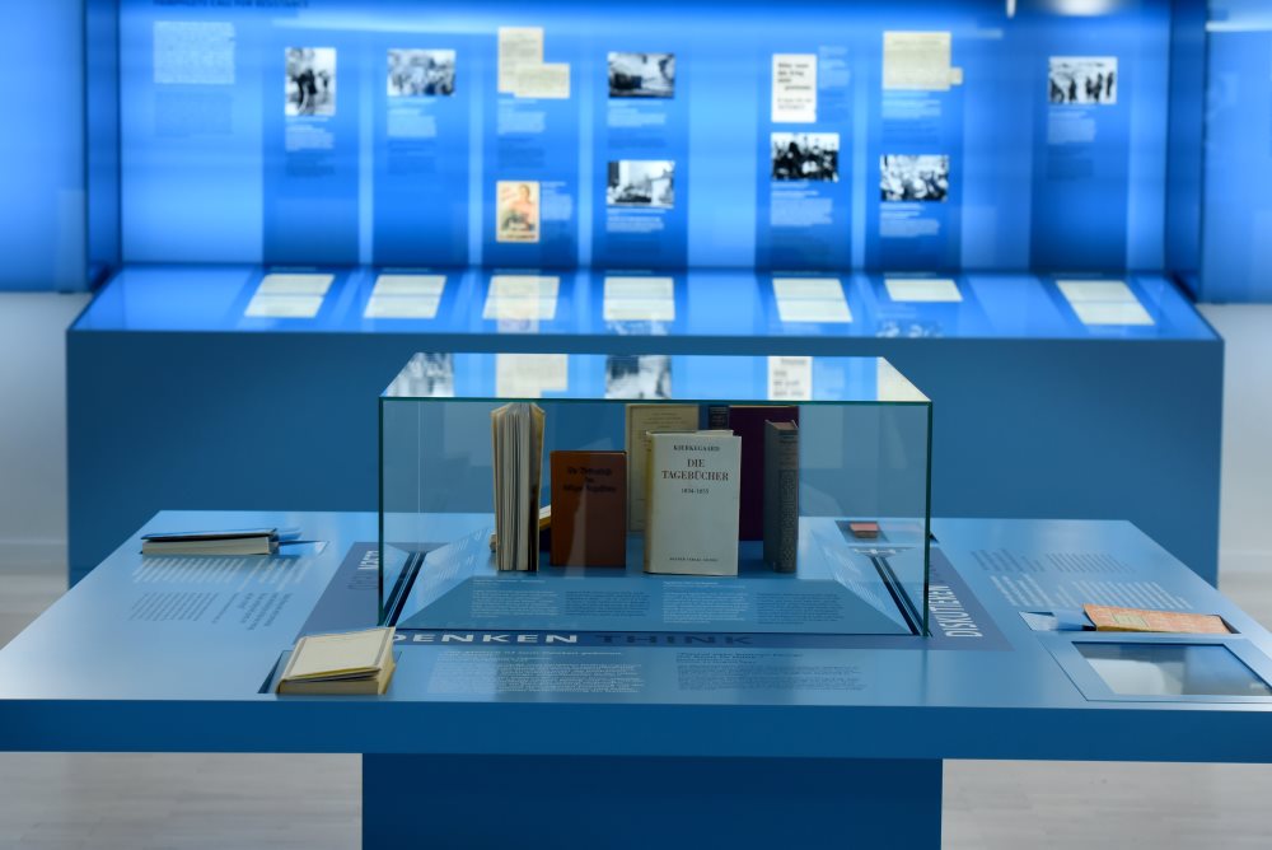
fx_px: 3040
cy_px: 425
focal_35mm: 86
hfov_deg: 23.6
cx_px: 636
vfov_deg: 15.9
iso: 1600
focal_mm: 86
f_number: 8
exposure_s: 1/80
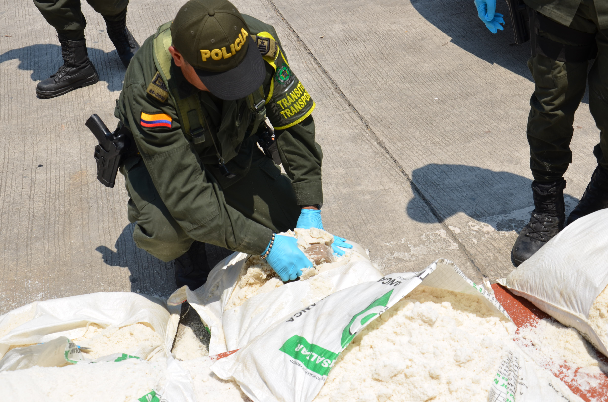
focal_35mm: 51
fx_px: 860
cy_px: 201
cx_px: 304
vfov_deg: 26.4
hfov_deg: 39.0
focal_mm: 34
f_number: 9
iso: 100
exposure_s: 1/320
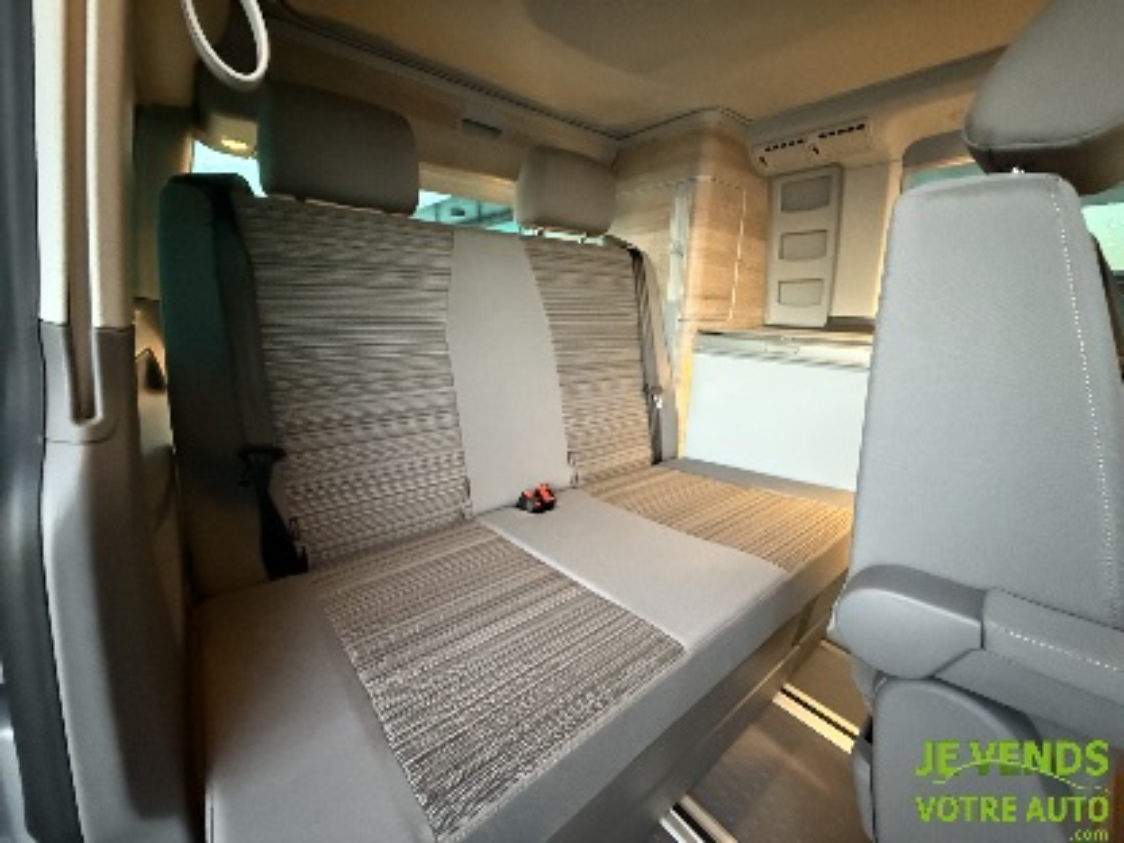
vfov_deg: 85.7
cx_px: 562
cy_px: 422
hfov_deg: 102.1
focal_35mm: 14
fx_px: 455
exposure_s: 1/60
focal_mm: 2.22
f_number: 2.2
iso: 1250
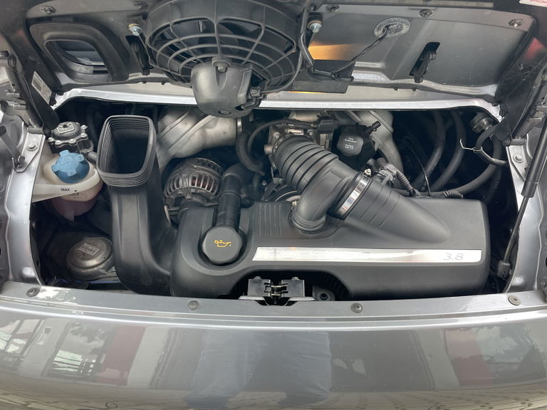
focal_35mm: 26
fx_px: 411
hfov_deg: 67.3
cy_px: 205
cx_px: 274
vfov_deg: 53.1
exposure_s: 1/121
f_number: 1.6
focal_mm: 4.2
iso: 80
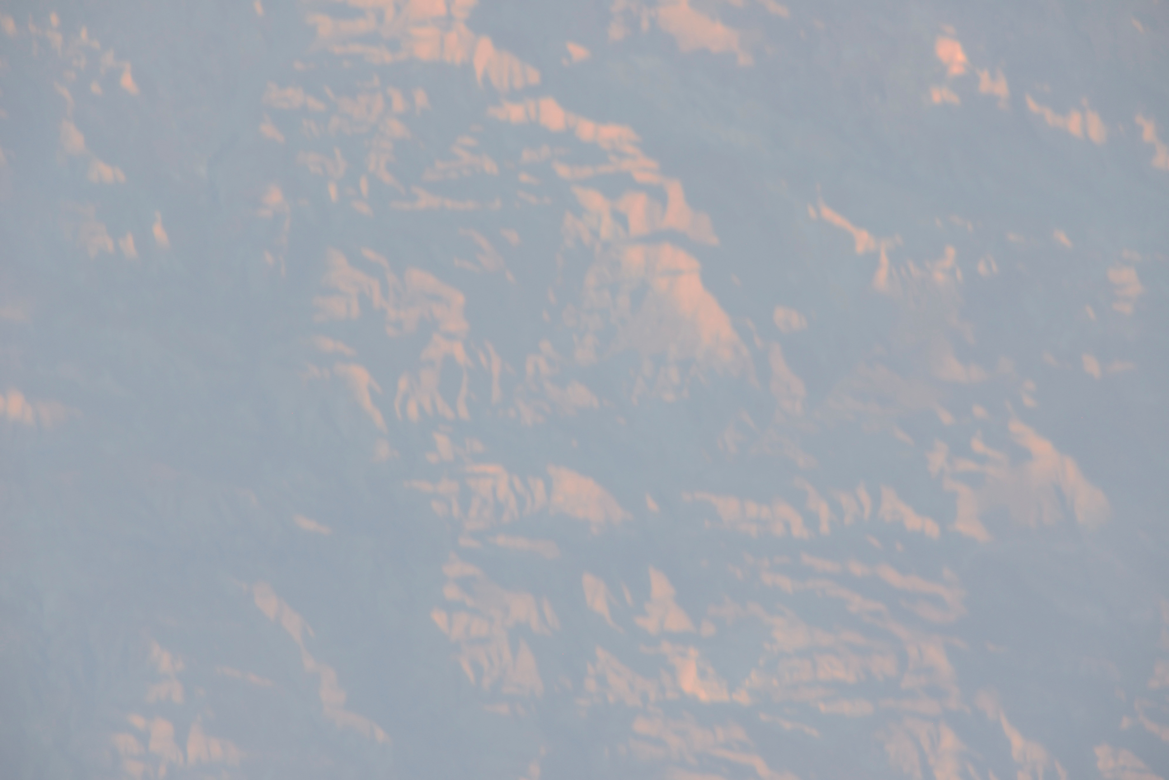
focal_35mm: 1200
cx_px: 584
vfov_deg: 1.1
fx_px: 38977
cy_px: 390
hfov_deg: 1.7
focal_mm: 1200
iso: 400
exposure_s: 1/80
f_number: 8
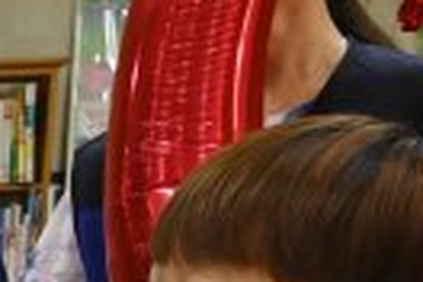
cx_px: -660
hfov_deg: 12.4
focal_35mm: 121
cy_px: 588
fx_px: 1422
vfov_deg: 10.3
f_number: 6.3
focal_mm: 20
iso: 3200
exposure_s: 1/160
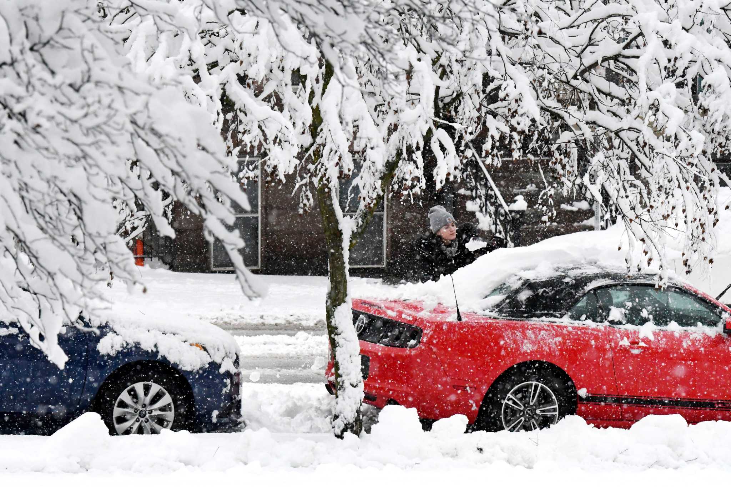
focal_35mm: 202
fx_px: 4111
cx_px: 366
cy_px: 244
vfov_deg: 6.8
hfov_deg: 10.2
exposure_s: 1/5000
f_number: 7.1
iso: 5000
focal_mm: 135
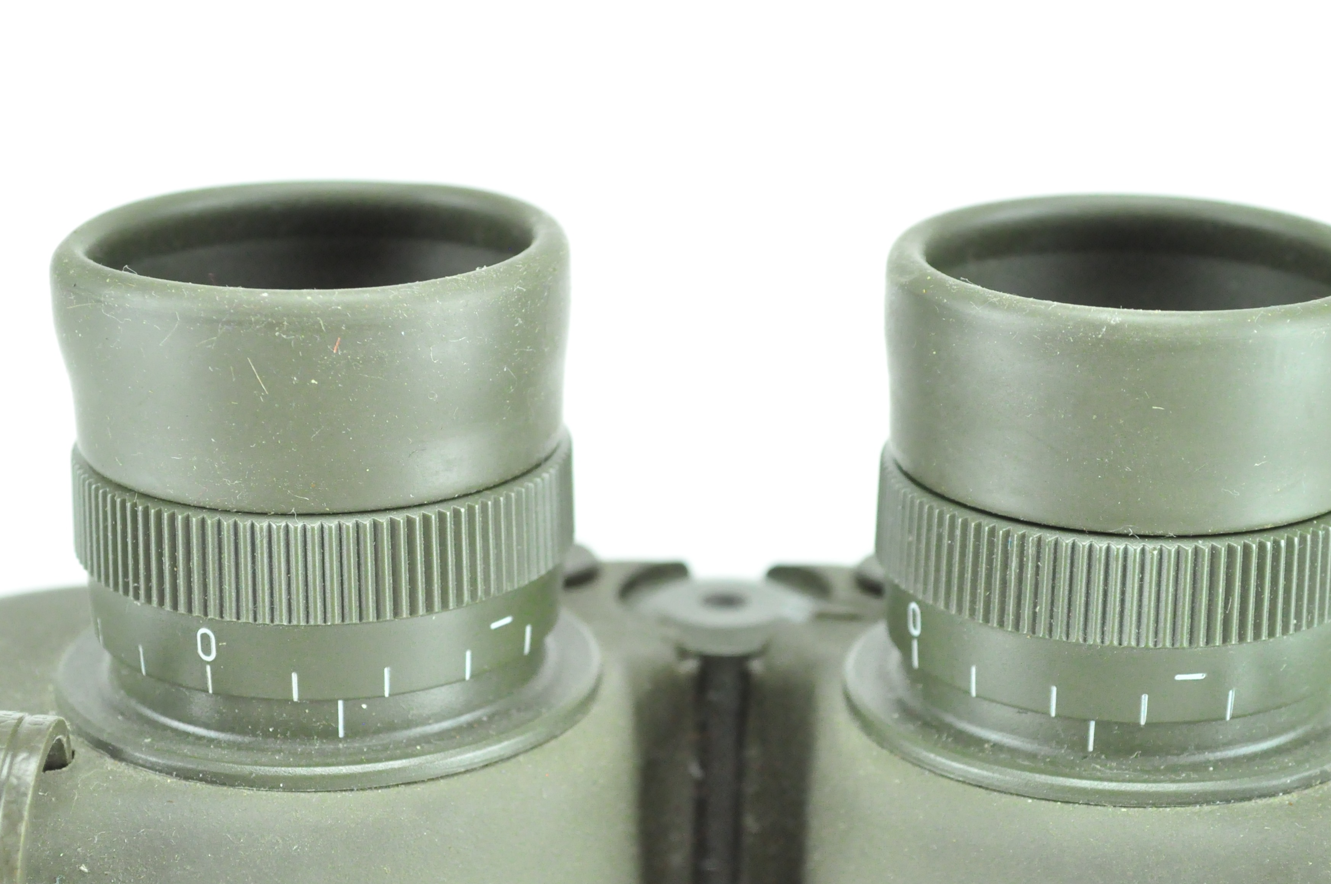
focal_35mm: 85
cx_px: 746
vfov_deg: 16.0
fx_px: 3139
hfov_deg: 23.9
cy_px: 515
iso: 3200
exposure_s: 1/125
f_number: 7.1
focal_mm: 46
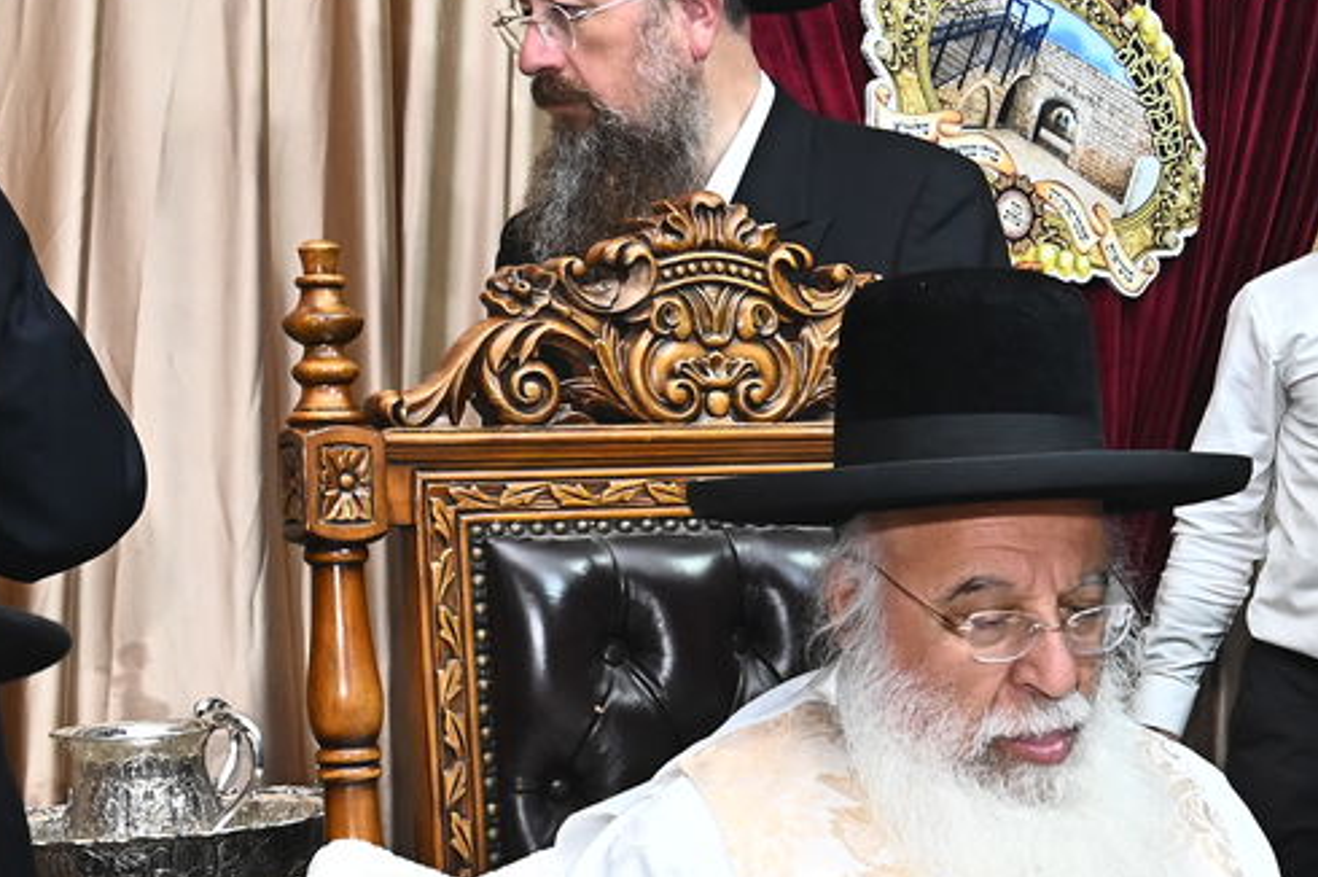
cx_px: 1544
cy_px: 675
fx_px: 2927
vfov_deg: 16.9
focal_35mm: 80
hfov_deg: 23.4
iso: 2000
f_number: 8
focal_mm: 28
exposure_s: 1/200
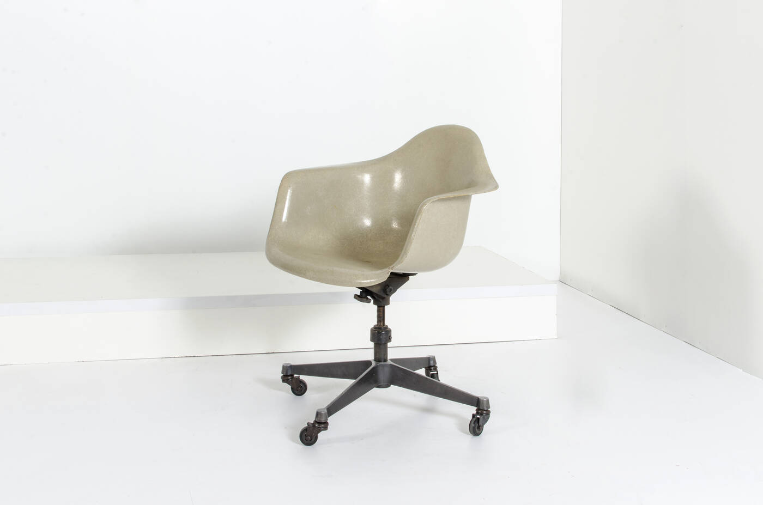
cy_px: 252
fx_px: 1110
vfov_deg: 25.6
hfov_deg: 37.9
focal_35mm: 52
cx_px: 382
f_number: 16
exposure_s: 1/160
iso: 100
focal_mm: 35
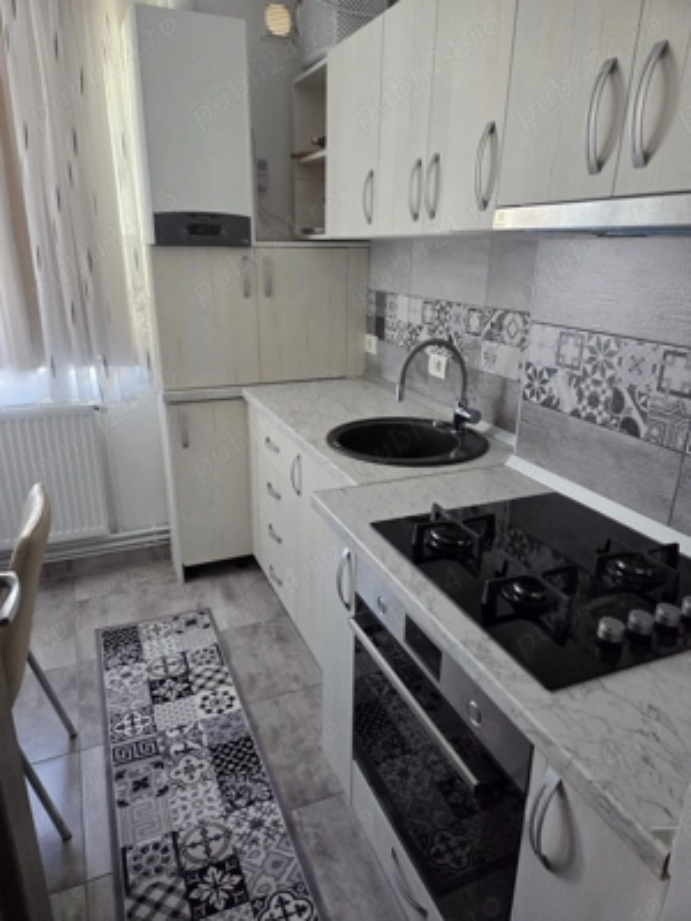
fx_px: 612
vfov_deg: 73.9
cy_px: 460
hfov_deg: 58.9
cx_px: 346
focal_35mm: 23
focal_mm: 5.4
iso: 400
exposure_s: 1/101
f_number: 1.8
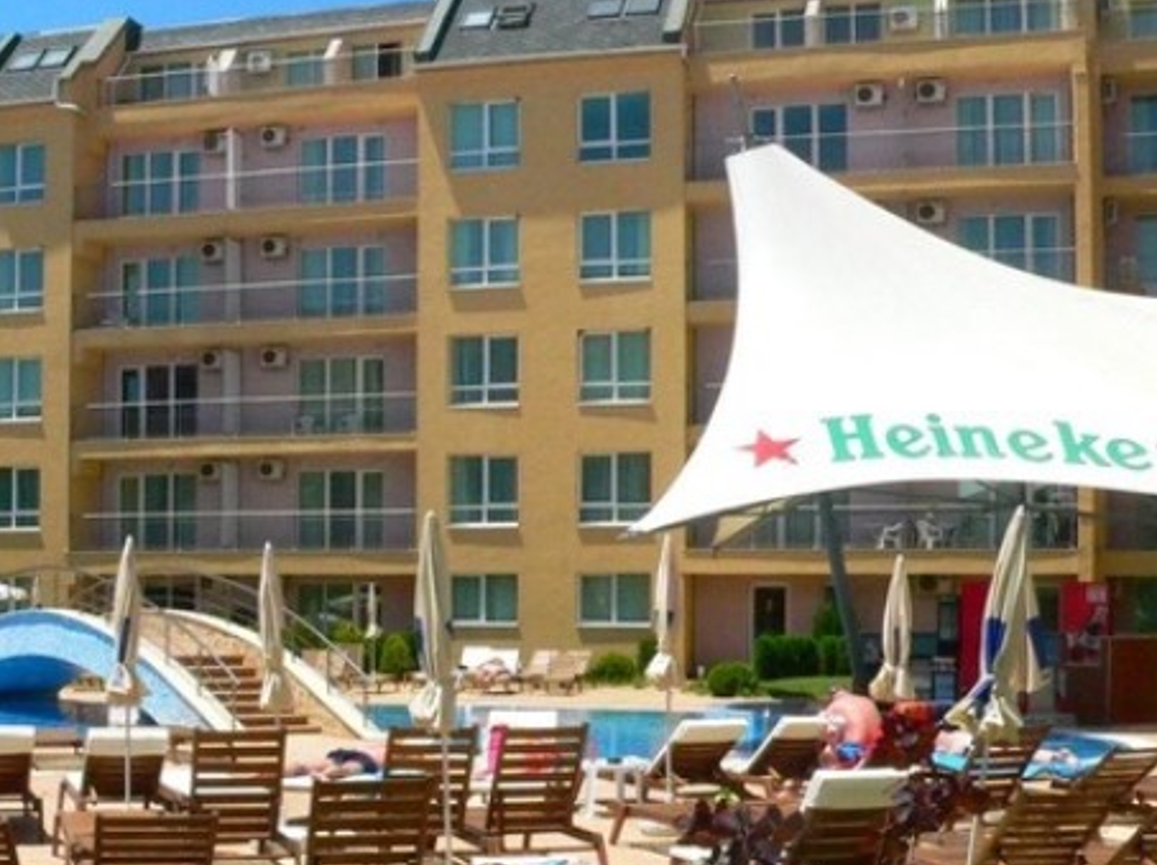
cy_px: 635
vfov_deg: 25.8
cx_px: 322
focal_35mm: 56
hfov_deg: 33.8
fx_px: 1870
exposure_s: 1/1000
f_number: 8
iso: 400
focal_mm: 6
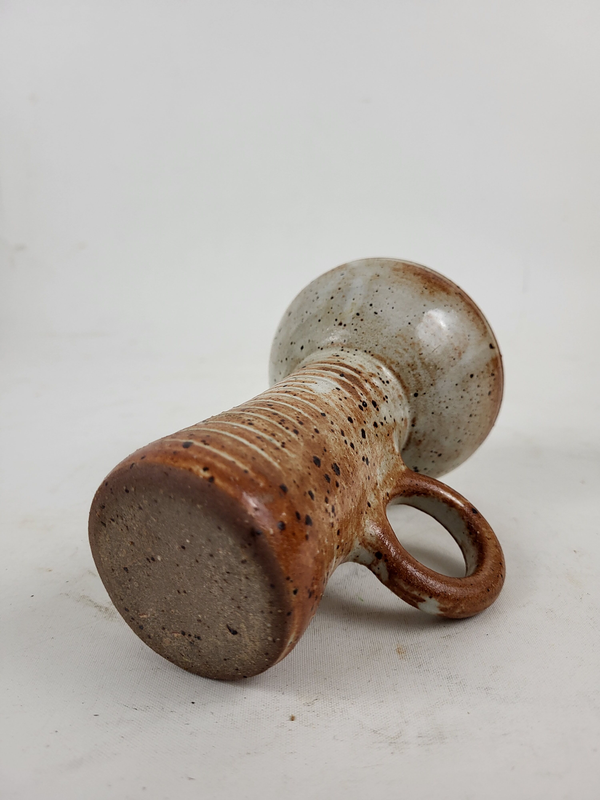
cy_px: 400
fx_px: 601
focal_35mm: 26
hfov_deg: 53.1
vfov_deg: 67.3
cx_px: 300
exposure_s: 1/100
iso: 200
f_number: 1.8
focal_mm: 5.4
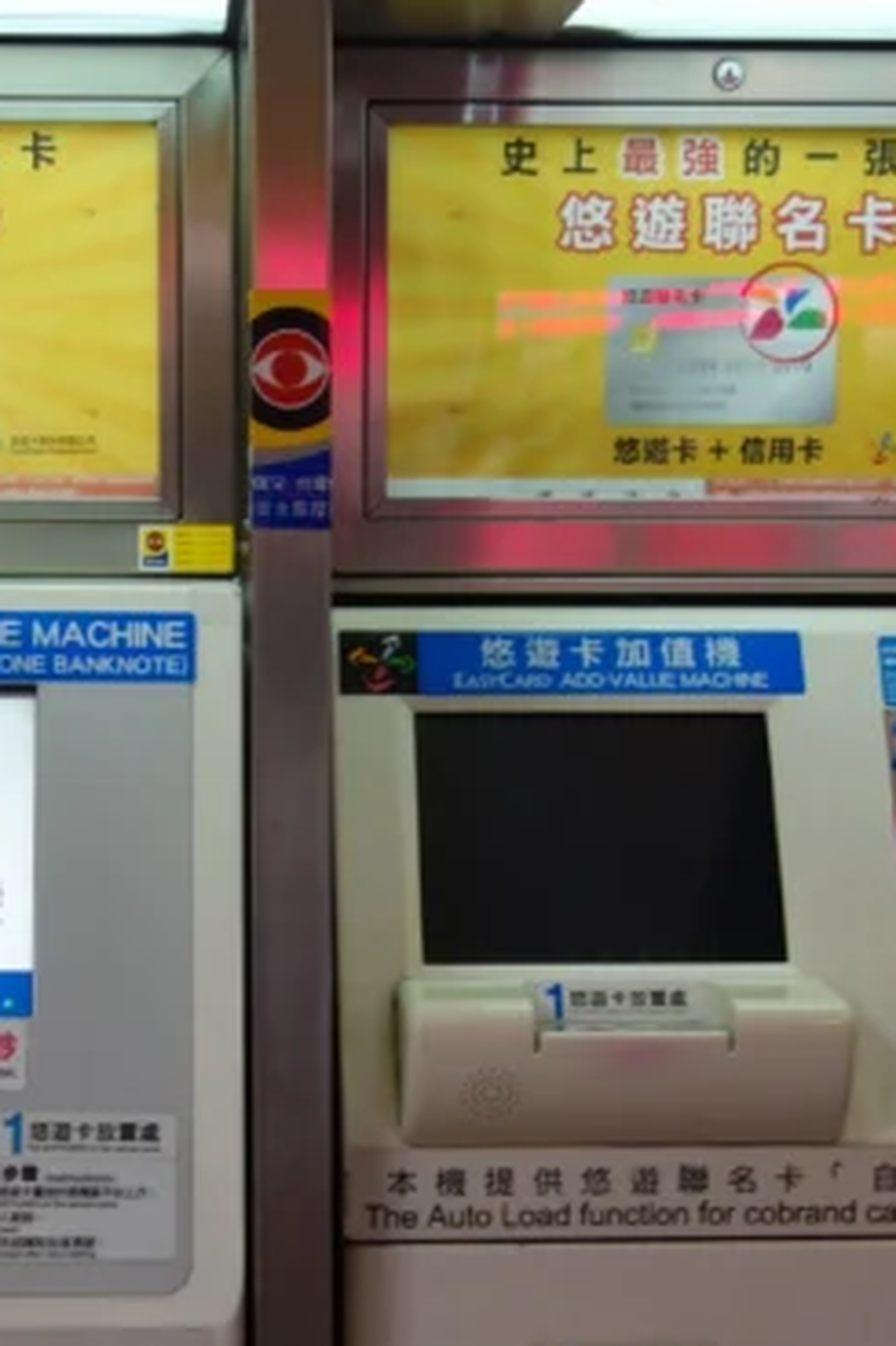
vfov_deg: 25.9
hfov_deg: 17.4
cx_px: 291
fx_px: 2915
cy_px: 845
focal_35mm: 78
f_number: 1.8
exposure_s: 1/40
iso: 125
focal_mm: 10.4
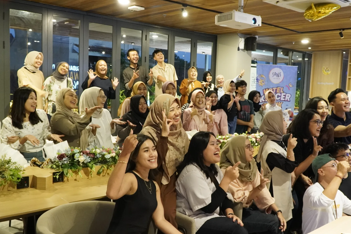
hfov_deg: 54.4
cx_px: 191
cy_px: 123
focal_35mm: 35
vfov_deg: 37.9
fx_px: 341
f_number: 4
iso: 4000
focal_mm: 18
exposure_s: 1/50
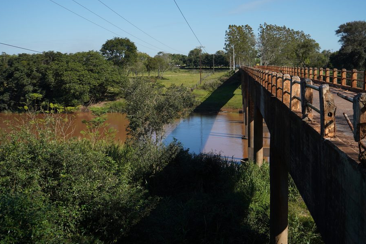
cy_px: 111
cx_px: 183
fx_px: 427
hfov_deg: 46.4
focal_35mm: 42
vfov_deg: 31.9
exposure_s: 1/500
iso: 100
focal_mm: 37
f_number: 5.6
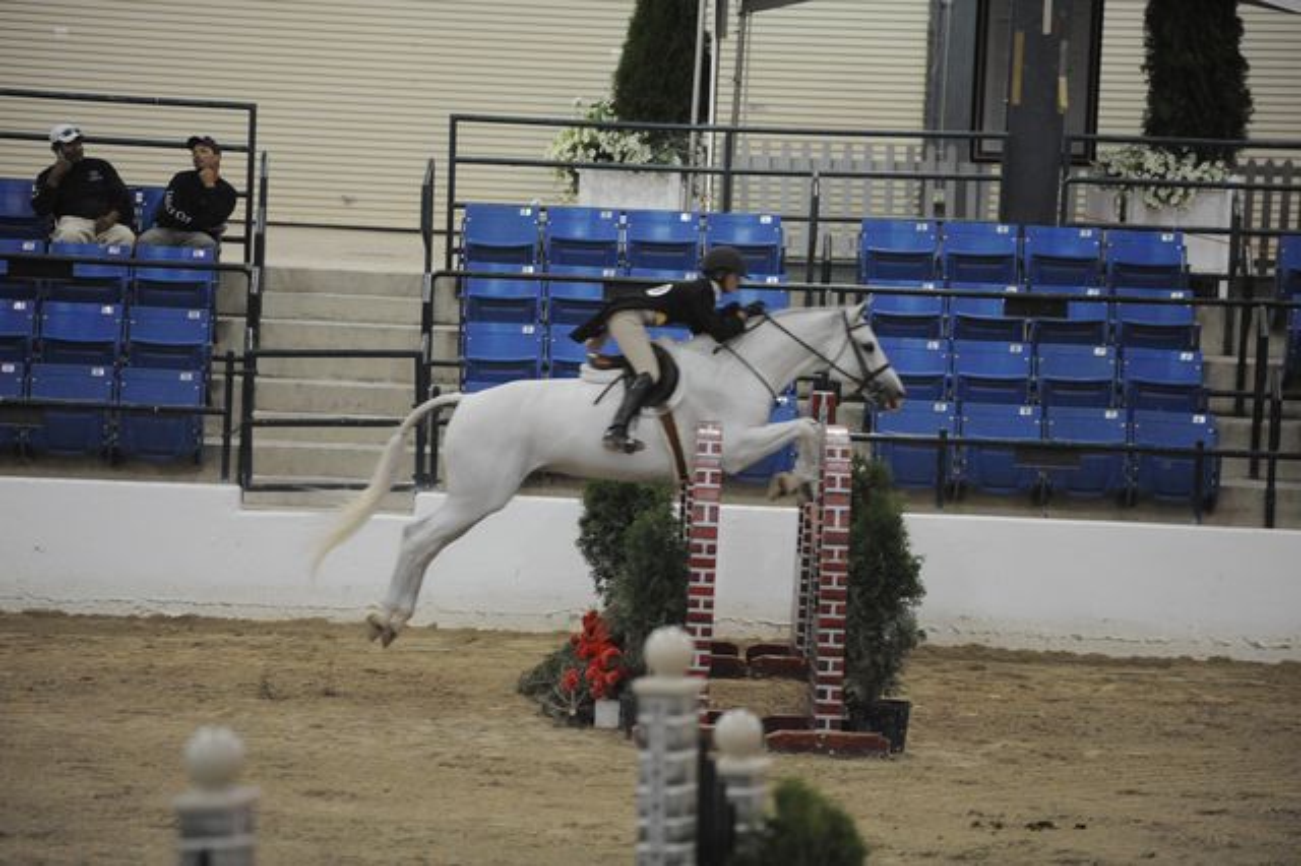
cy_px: 433
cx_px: 650
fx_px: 7224
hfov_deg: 10.3
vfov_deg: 6.9
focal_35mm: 200
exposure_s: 1/400
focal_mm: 200
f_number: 2.8
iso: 6400
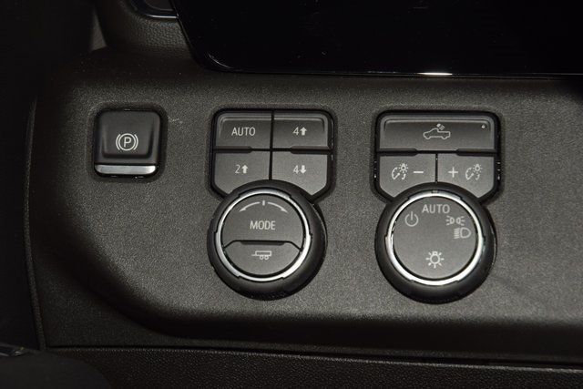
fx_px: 1701
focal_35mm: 105
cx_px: 292
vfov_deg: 13.0
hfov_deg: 19.5
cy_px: 194
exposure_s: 1/125
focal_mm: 70
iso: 100
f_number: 8
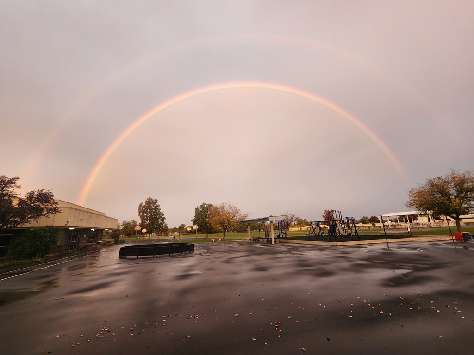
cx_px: 237
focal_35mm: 13
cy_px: 178
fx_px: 178
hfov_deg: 106.2
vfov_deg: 89.9
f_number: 2.2
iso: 64
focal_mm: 2.2
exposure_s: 1/60
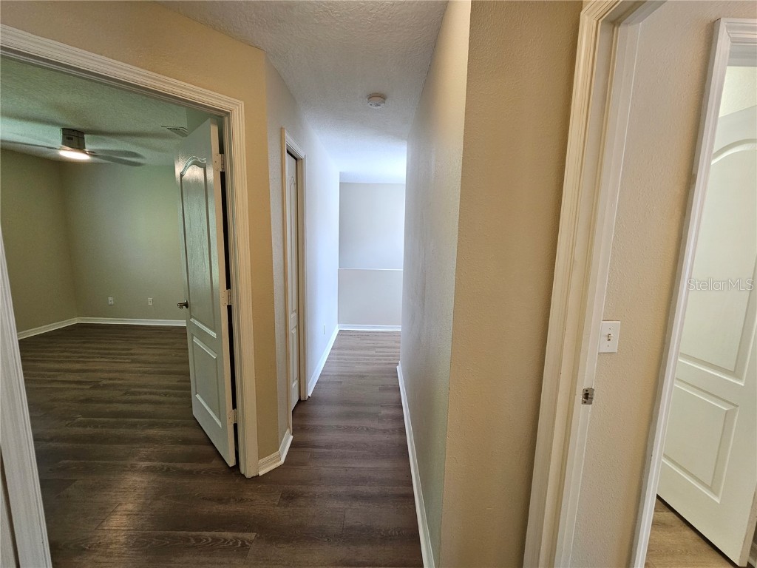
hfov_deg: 106.2
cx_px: 378
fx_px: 284
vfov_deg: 89.9
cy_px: 284
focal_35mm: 13
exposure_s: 1/60
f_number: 2.2
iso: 160
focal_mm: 2.2
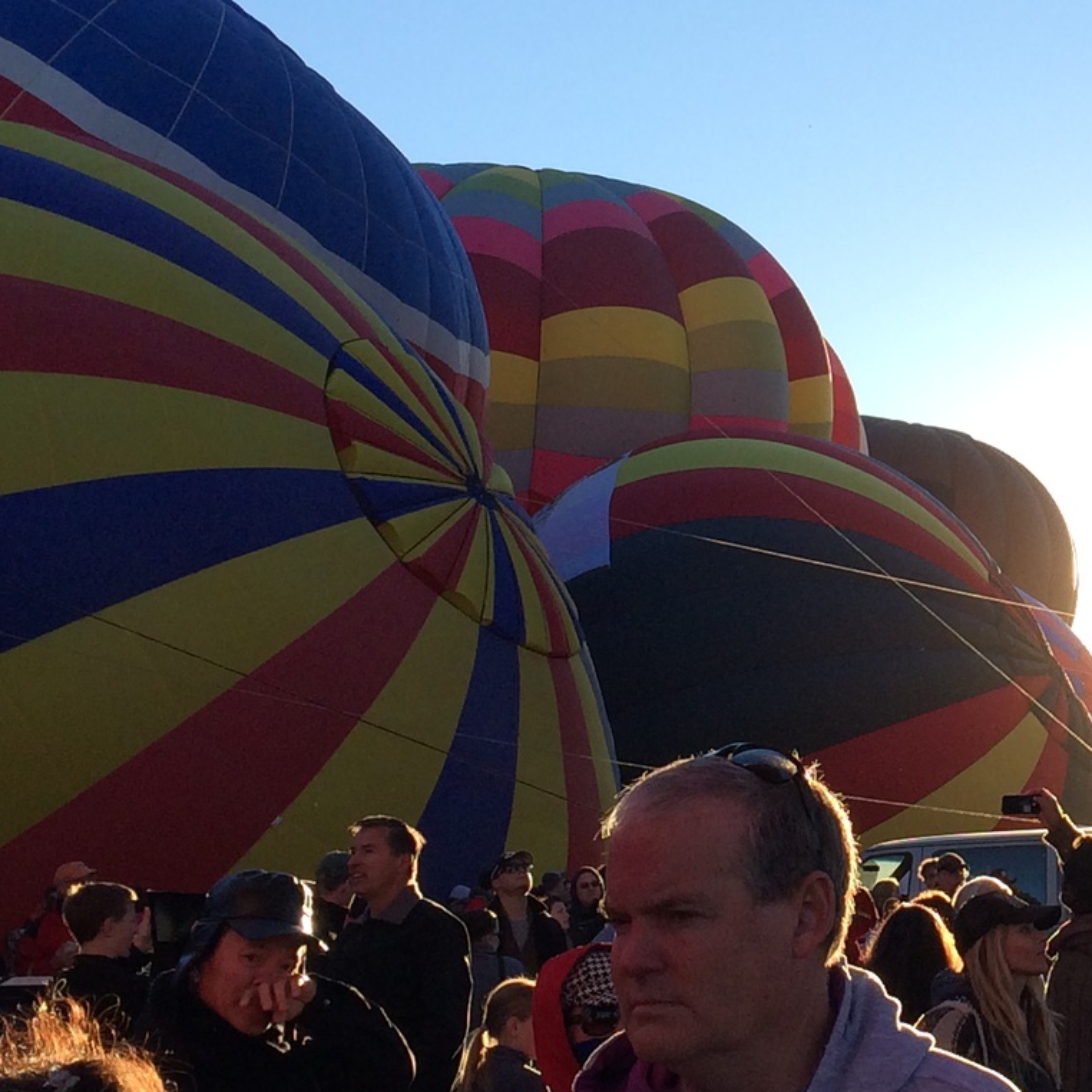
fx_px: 3105
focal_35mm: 87
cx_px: 1195
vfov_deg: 19.9
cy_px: 370
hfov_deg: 19.1
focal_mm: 4.12
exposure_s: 1/892
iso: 32
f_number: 2.2
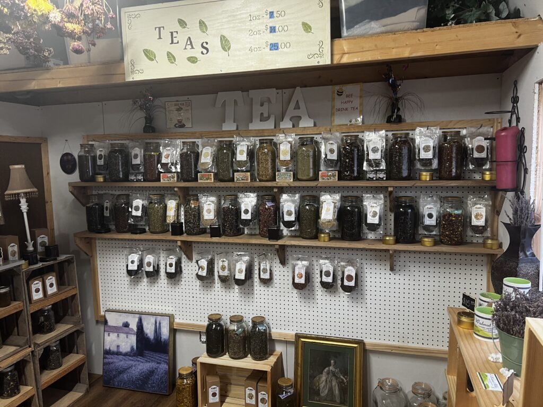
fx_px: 408
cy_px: 204
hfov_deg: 67.3
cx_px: 272
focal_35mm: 26
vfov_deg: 53.1
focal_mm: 5.7
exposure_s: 1/60
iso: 125
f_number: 1.5
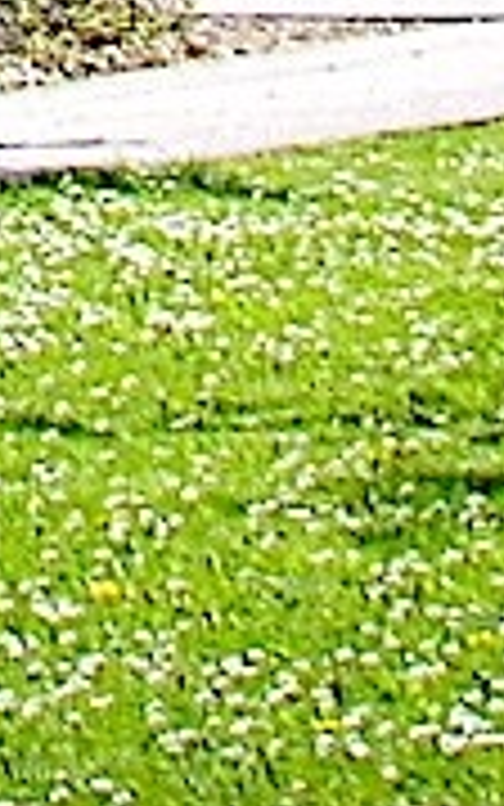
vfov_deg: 5.9
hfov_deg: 3.8
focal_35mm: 332
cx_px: -1436
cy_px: -1612
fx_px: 7291
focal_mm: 6.6
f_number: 3.5
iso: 50
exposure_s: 1/350
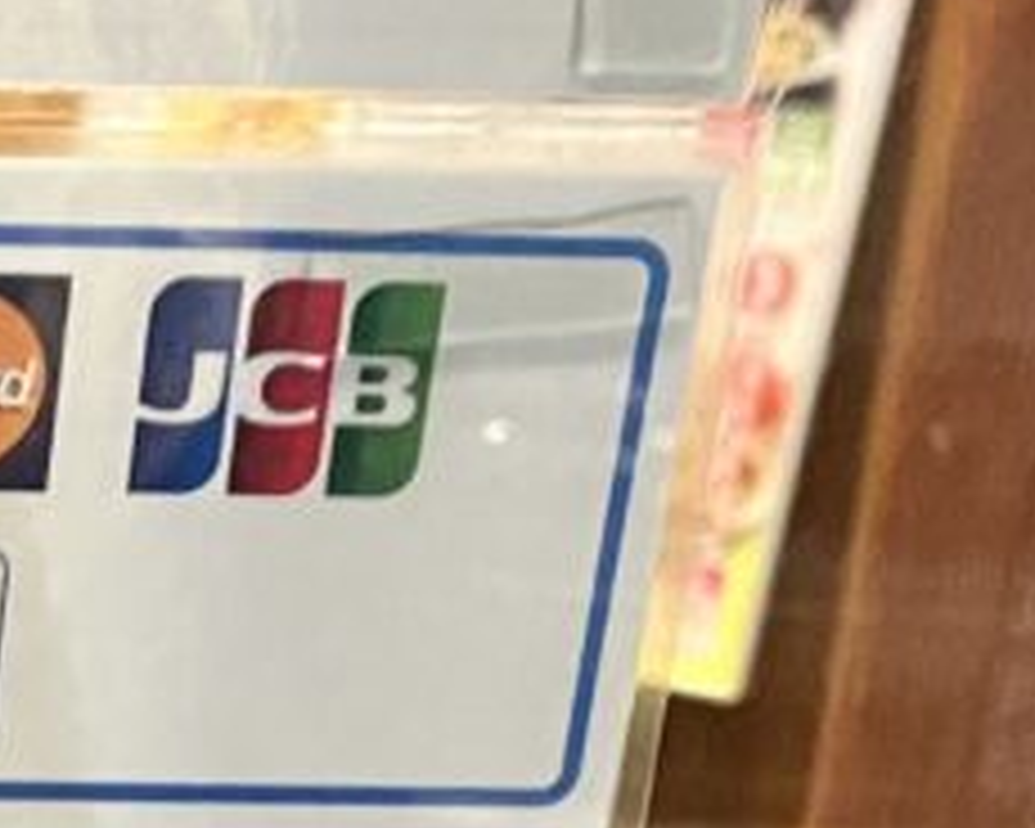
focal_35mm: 141
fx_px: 4319
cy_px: 1202
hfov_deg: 12.2
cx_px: -1022
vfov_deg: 10.6
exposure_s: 1/33
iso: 500
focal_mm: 5.1
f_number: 1.6
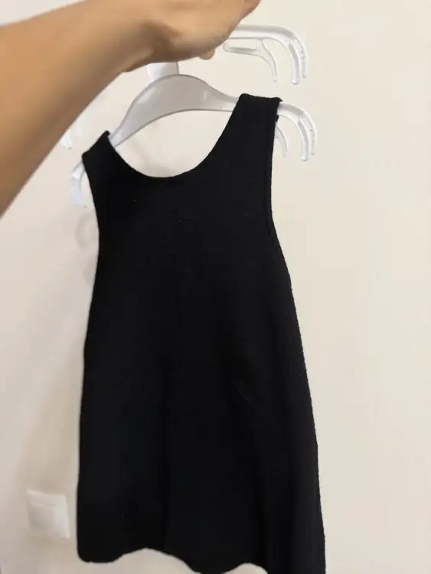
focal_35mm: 24
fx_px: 398
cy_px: 287
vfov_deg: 71.6
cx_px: 216
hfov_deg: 56.8
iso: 400
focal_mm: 6.76
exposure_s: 1/50
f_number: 1.78
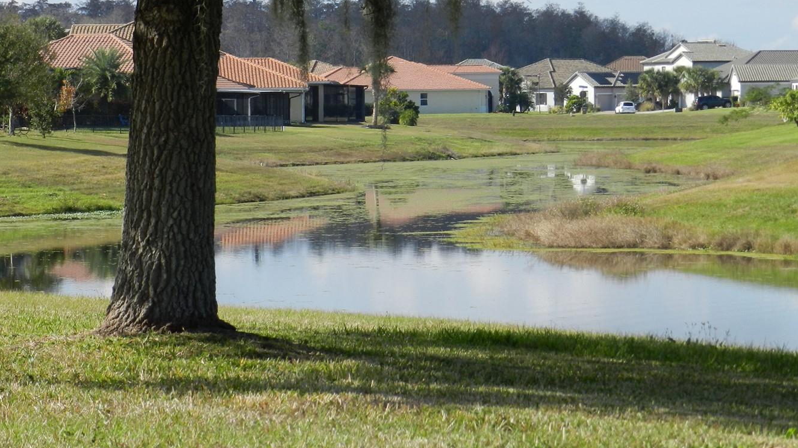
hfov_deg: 12.6
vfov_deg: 7.1
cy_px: 128
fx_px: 3618
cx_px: 413
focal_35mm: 171
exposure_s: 1/640
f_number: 5
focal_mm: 23.1
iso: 160
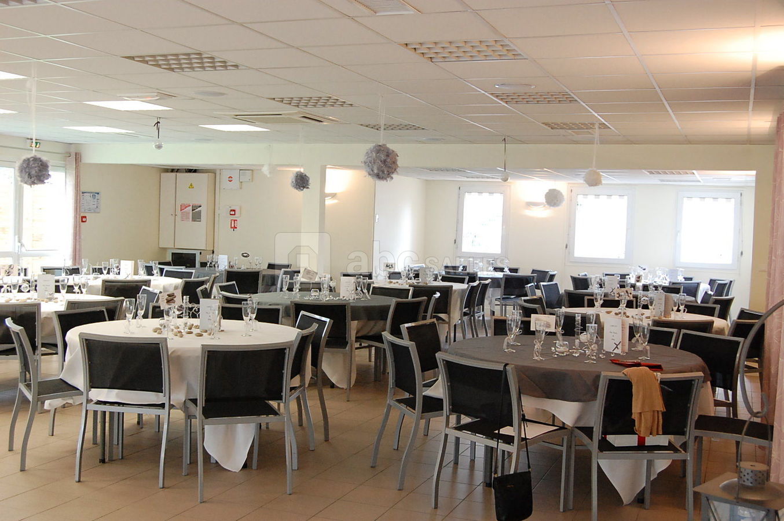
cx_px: 392
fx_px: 848
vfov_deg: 34.1
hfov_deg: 49.6
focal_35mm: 39
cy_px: 260
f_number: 8
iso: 1600
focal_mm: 26
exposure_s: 1/60
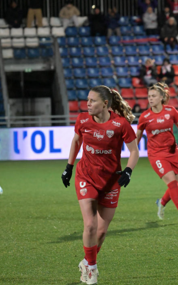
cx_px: 103
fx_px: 2423
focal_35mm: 312
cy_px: 180
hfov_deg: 4.2
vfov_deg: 6.7
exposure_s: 1/800
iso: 10000
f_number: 6.3
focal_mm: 210
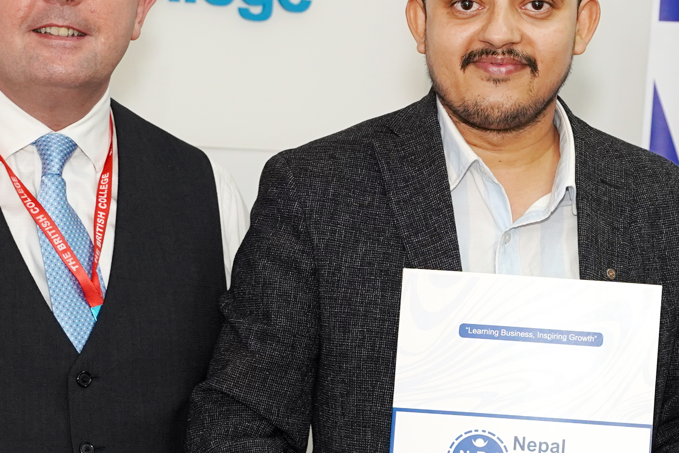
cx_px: 727
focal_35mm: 166
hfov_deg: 12.2
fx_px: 3130
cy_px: 212
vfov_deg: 8.3
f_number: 4
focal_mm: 54
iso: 1000
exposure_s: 1/125
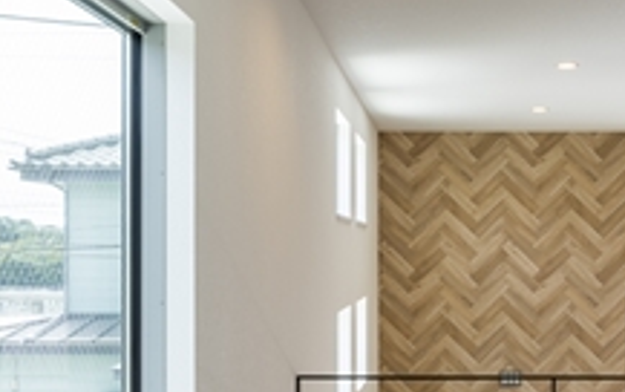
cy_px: 244
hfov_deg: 41.2
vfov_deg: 26.8
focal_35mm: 48
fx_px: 818
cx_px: 426
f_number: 11
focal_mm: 16
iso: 100
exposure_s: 1/5
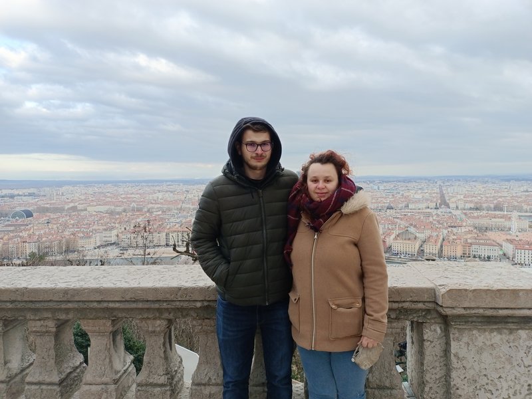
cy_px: 200
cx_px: 266
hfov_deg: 69.4
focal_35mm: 25
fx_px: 384
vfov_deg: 54.9
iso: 195
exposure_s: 1/100
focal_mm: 4.71
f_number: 1.79
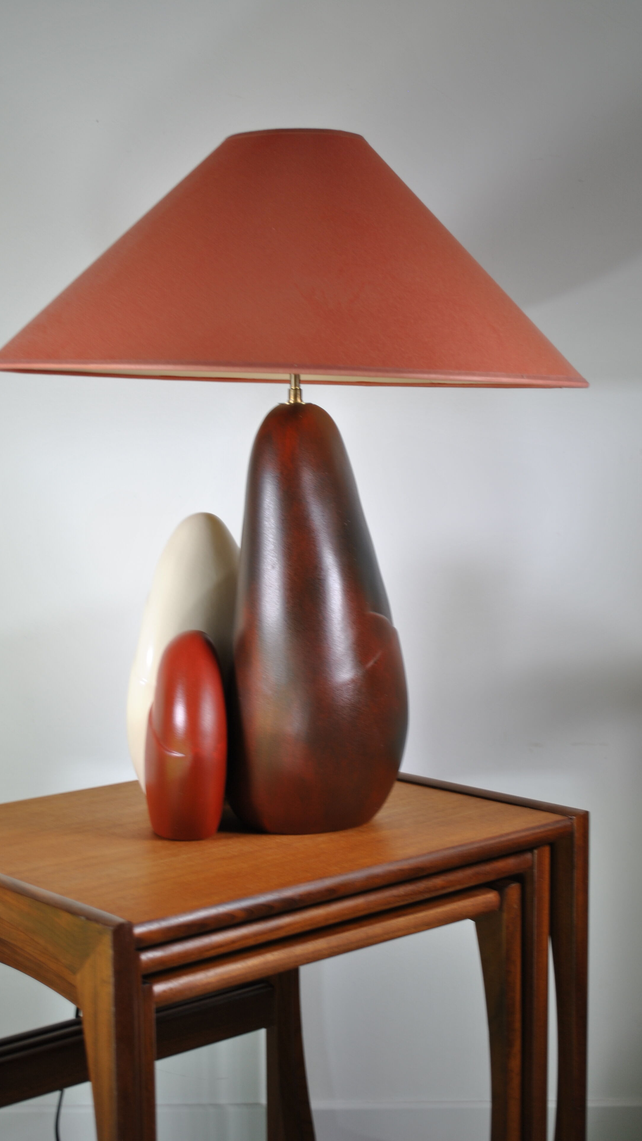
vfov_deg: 37.5
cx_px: 294
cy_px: 575
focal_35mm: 56
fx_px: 1681
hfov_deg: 21.6
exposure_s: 1/40
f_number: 5
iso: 100
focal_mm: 35
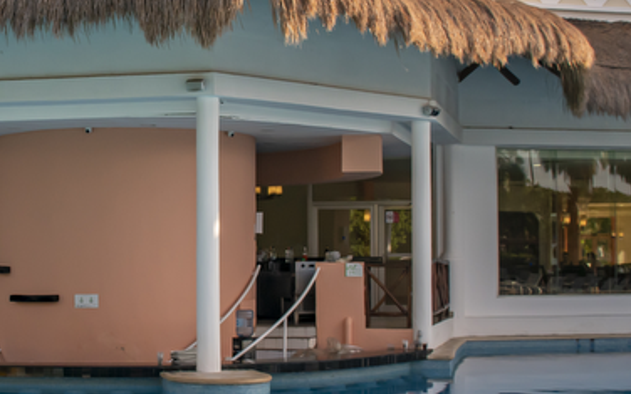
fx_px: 1359
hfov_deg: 25.8
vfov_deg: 16.5
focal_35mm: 79
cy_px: 201
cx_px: 144
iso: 200
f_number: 3.5
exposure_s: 1/2000
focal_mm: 18
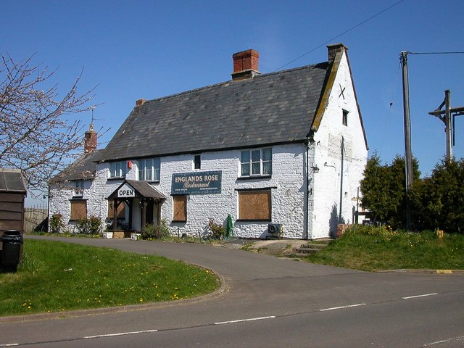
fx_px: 496
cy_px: 174
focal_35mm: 37
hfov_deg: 50.1
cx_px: 232
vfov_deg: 38.7
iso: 100
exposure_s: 1/900
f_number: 4.5
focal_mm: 5.6
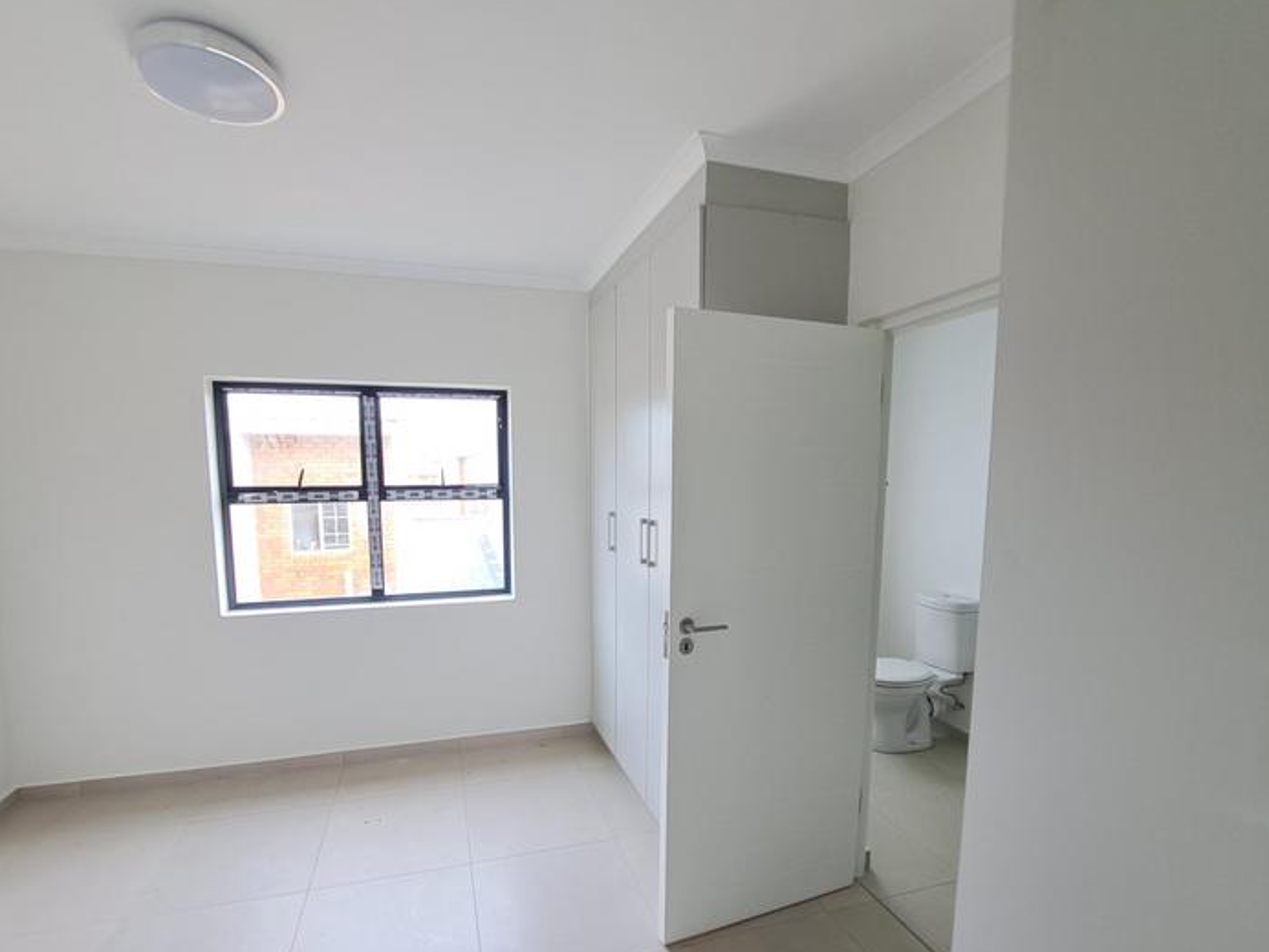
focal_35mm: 15
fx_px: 550
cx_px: 584
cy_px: 542
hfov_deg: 98.0
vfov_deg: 81.3
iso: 50
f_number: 2.2
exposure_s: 1/120
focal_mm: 1.74
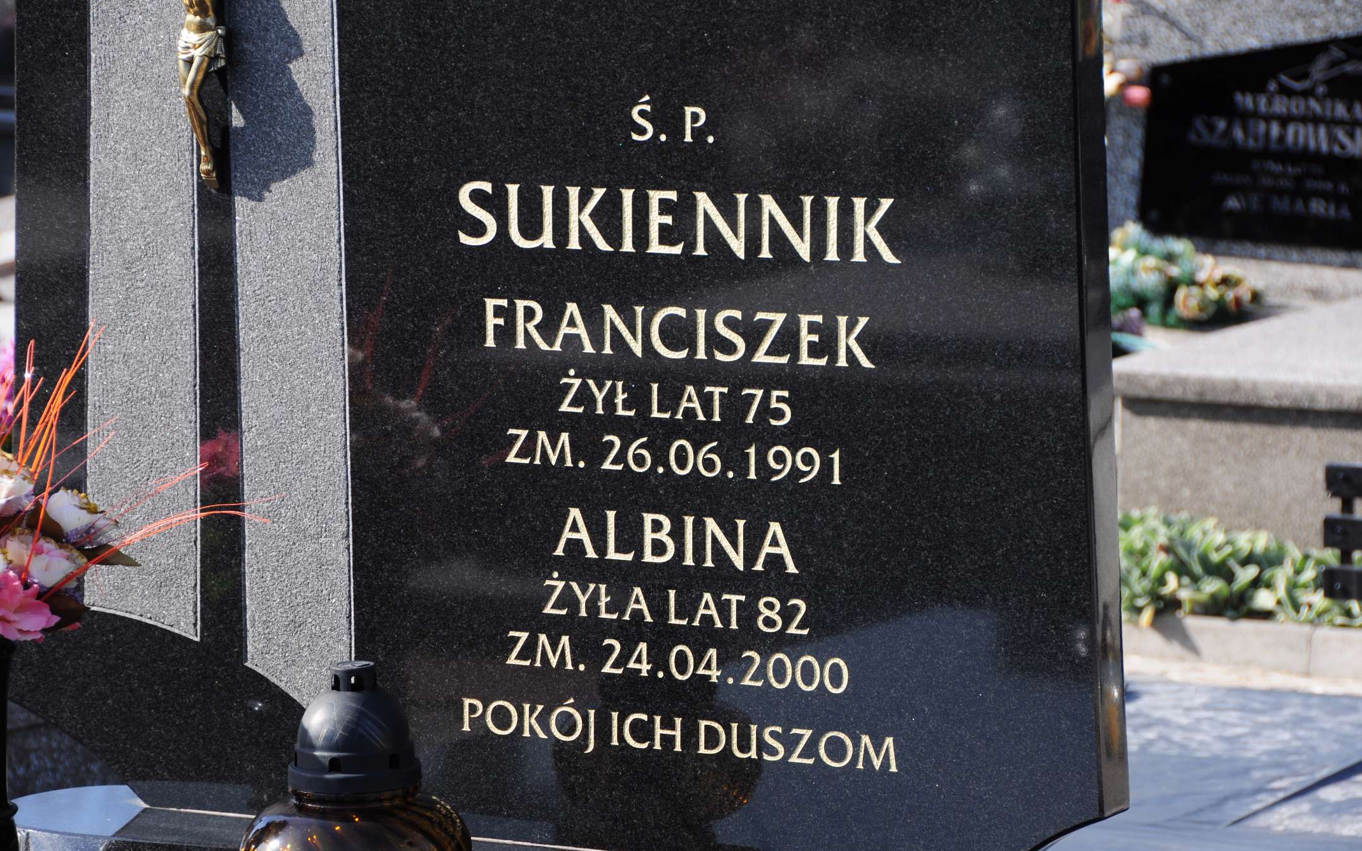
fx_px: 5402
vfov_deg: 9.0
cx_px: 680
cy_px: 451
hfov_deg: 14.4
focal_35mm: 146
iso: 200
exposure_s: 1/320
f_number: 7.1
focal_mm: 95
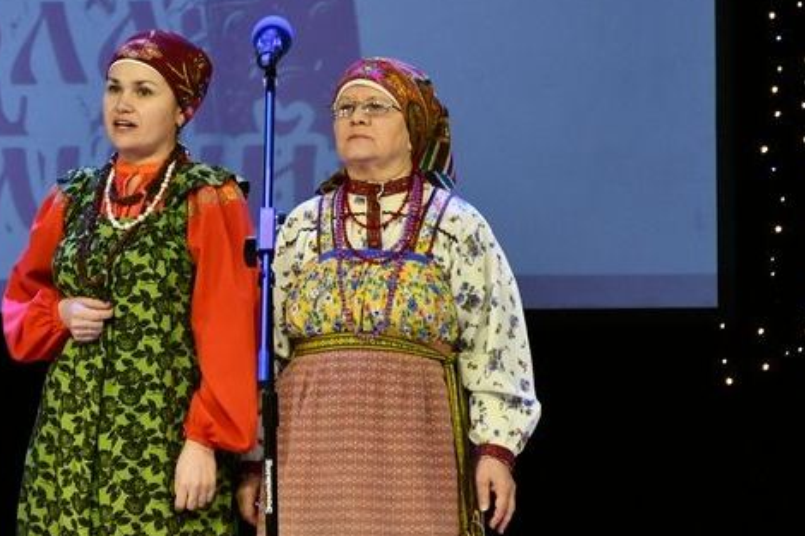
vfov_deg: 5.5
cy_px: 188
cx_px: 179
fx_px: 5588
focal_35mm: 250
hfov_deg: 8.2
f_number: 5.6
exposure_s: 1/125
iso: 1400
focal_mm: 100
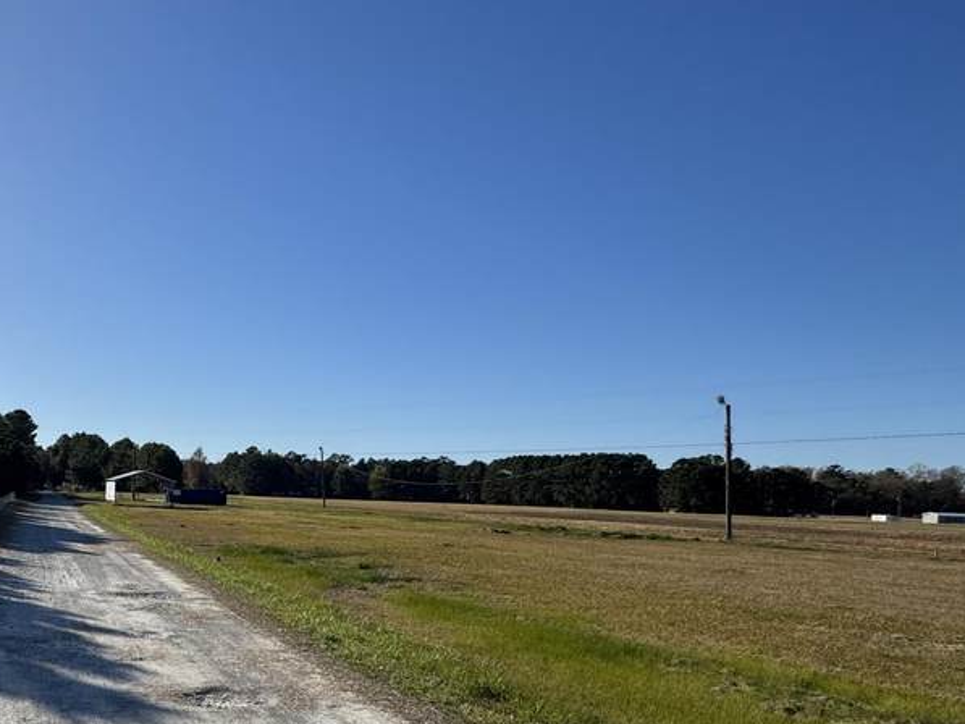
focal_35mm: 30
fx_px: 836
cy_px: 504
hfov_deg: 56.1
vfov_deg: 45.8
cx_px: 207
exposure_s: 1/3106
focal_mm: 2.22
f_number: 2.2
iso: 50
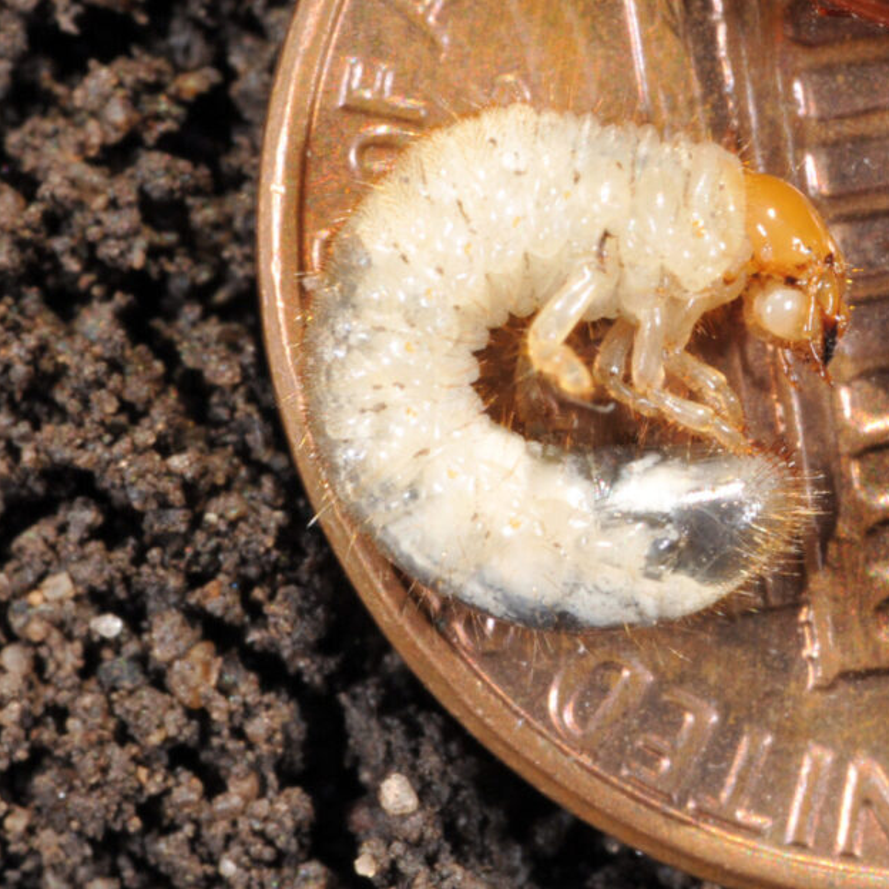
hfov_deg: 6.2
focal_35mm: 282
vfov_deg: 6.2
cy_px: 180
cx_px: 1080
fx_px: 8194
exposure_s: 1/125
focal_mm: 90
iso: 400
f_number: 32
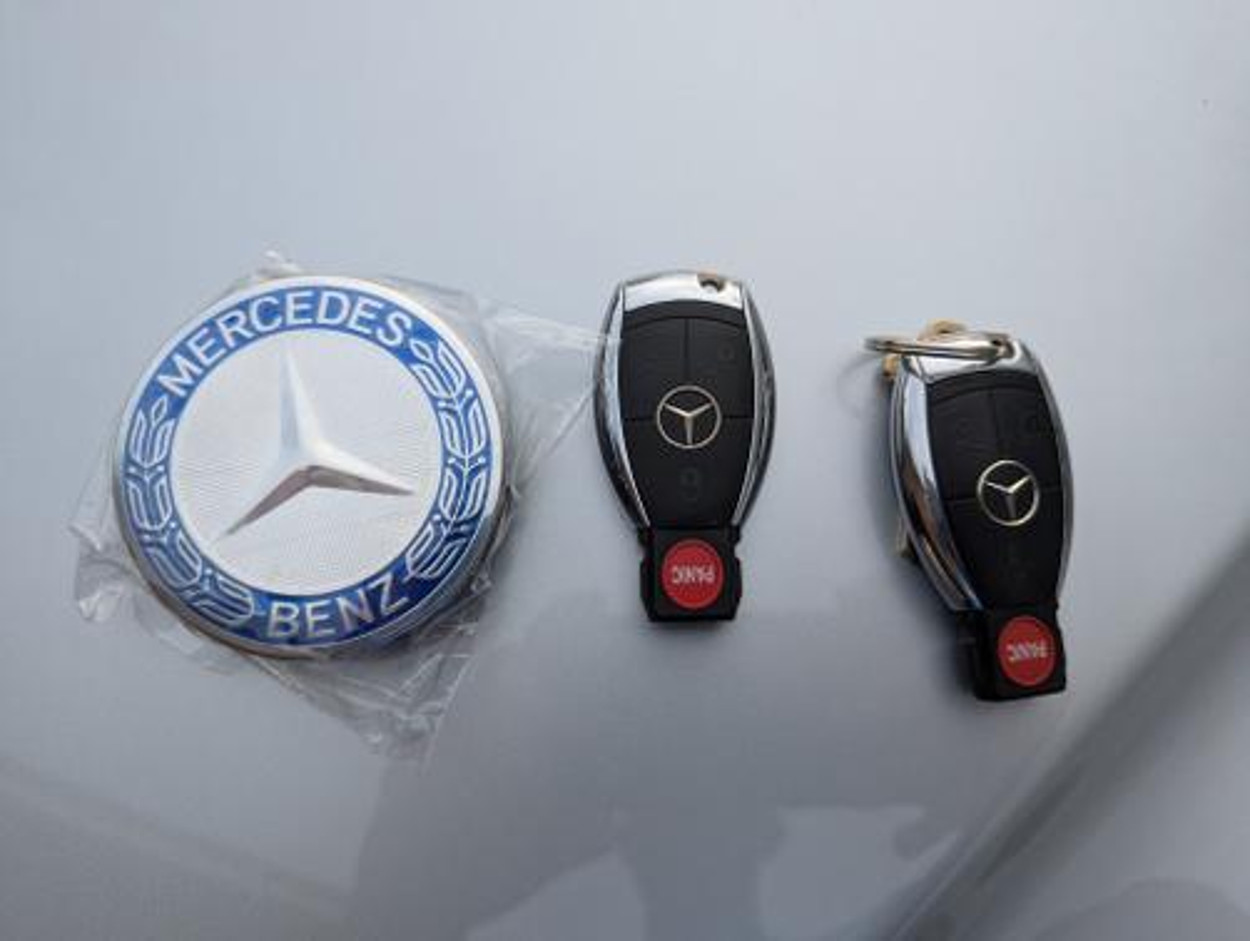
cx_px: 625
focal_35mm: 24
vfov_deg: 56.9
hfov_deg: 71.5
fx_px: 868
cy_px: 470
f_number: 1.85
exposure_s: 1/735
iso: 57
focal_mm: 6.81
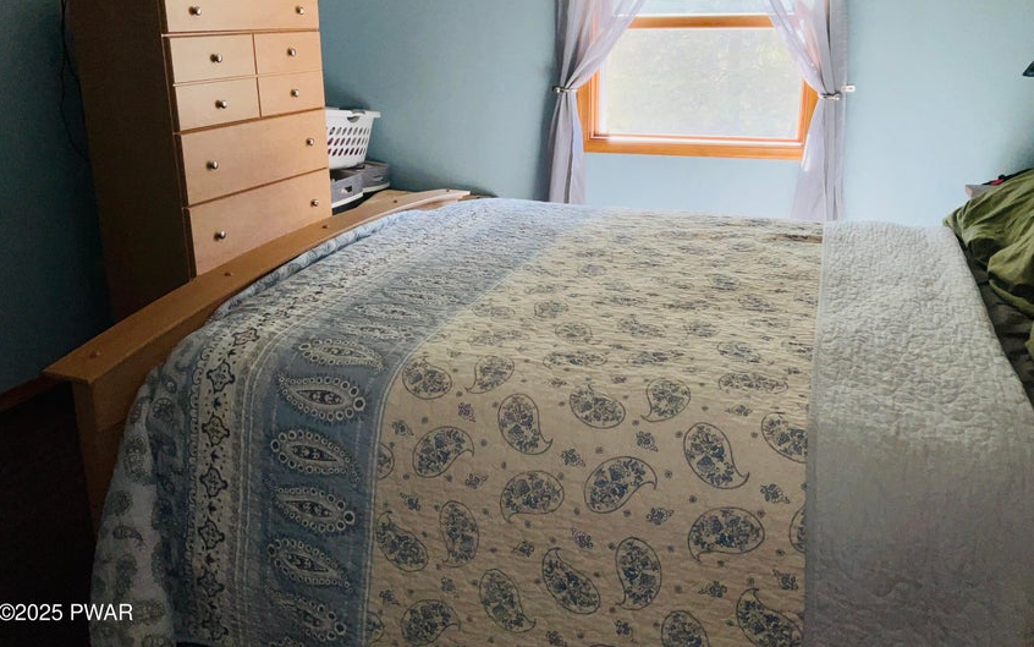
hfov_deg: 61.2
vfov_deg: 40.4
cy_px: 257
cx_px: 518
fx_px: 874
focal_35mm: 31
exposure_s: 1/129
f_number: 1.8
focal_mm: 3
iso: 16
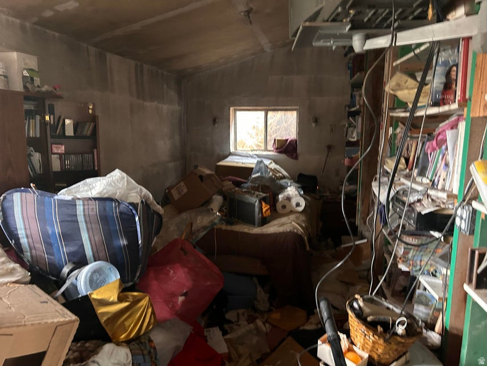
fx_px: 366
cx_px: 244
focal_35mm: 26
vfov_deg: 53.1
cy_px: 183
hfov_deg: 67.3
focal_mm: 5.7
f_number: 1.5
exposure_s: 1/30
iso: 640
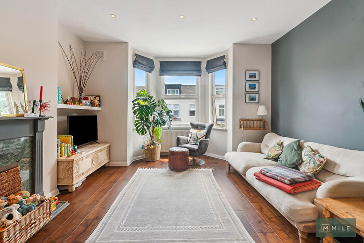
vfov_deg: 77.4
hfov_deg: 100.4
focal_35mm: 15
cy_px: 122
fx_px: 152
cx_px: 182
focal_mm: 10
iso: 320
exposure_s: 1/30
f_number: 8
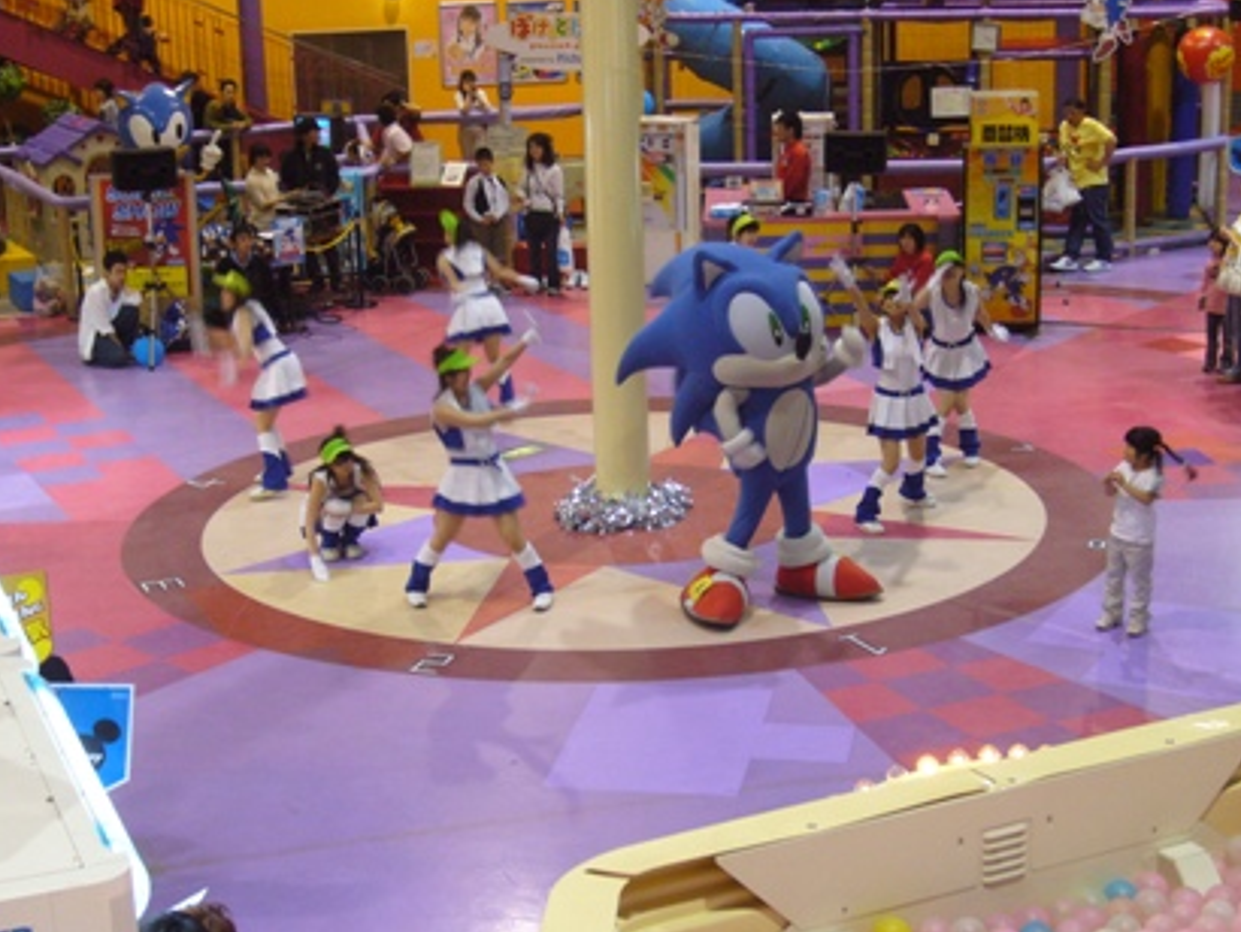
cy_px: 468
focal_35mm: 68
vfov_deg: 21.6
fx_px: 2439
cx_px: 605
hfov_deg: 28.5
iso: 200
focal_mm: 10.9
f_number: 3.9
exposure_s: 1/13
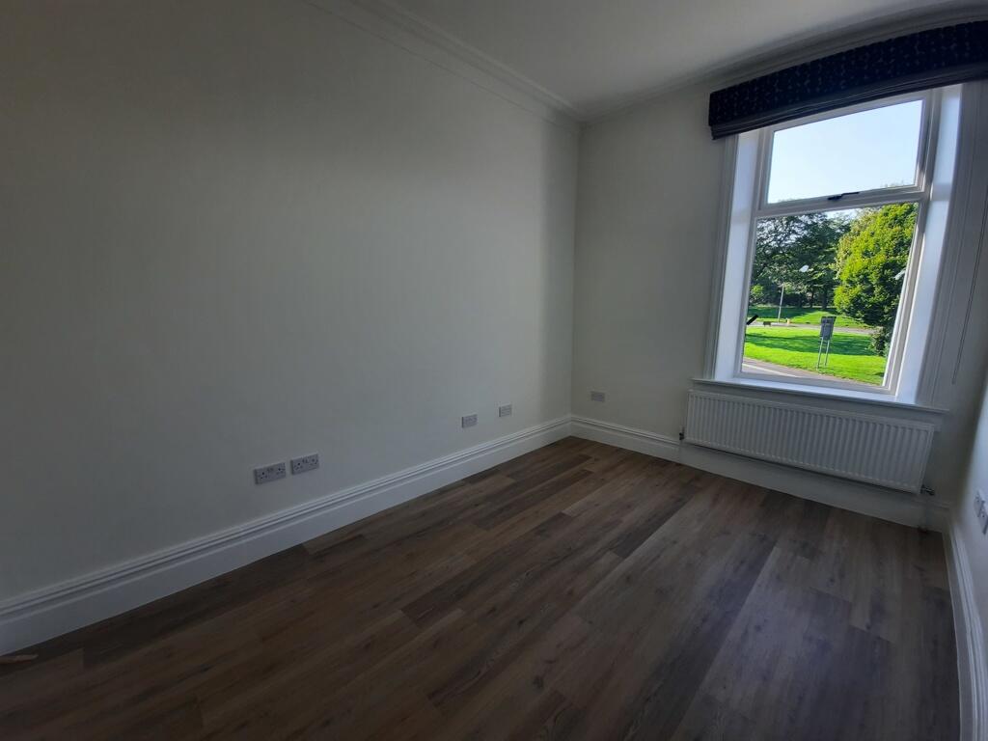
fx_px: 371
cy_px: 370
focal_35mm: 13
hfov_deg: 106.2
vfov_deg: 89.9
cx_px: 494
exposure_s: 1/104
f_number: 2.2
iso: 40
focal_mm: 1.74
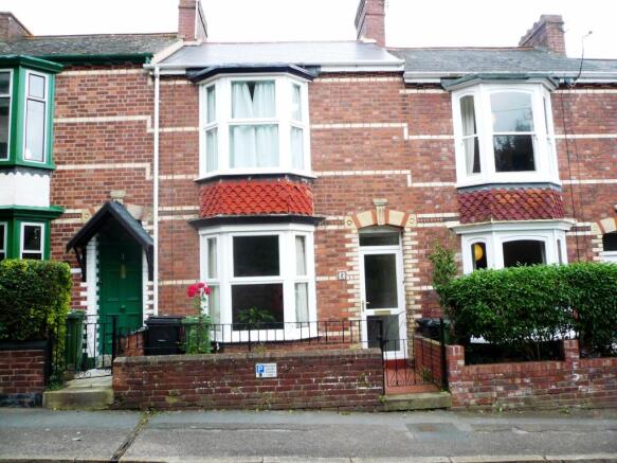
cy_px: 232
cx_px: 308
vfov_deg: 49.7
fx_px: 499
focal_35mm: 28
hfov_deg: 63.5
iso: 100
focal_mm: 4.6
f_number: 2.8
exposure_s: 1/160
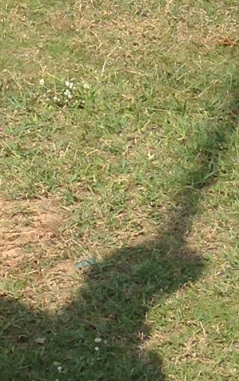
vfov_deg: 9.9
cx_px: 59
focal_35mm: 199
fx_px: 2073
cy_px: -324
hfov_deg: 6.6
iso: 50
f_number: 2.4
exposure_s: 1/1869
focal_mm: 4.12
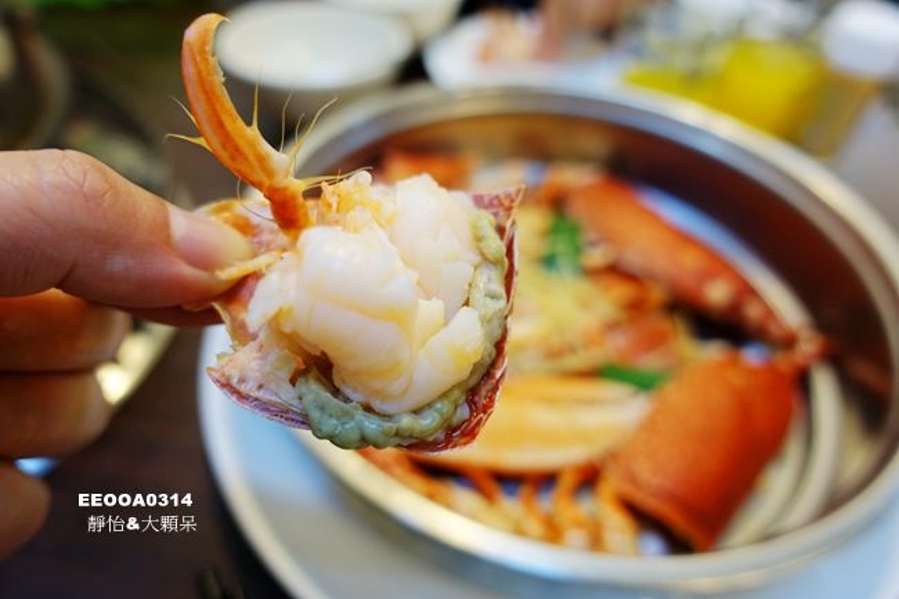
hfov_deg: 73.8
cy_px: 300
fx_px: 599
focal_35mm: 24
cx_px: 450
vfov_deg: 53.1
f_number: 2.2
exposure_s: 1/30
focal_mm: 8.8
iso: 125
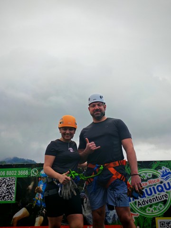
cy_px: 114
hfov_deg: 30.3
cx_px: 86
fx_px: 316
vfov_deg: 39.7
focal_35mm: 48
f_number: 1.9
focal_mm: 6.12
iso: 50
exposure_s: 1/970
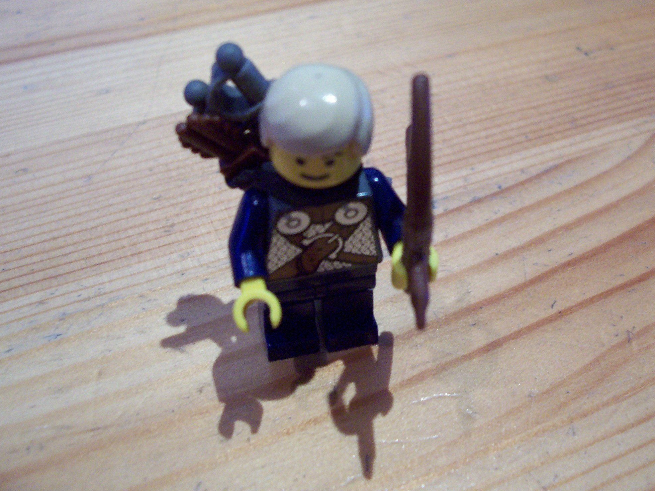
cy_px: 209
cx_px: 377
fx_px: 757
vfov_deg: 35.9
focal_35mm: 40
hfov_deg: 46.6
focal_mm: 5.6
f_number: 2.7
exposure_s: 1/18.9
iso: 160
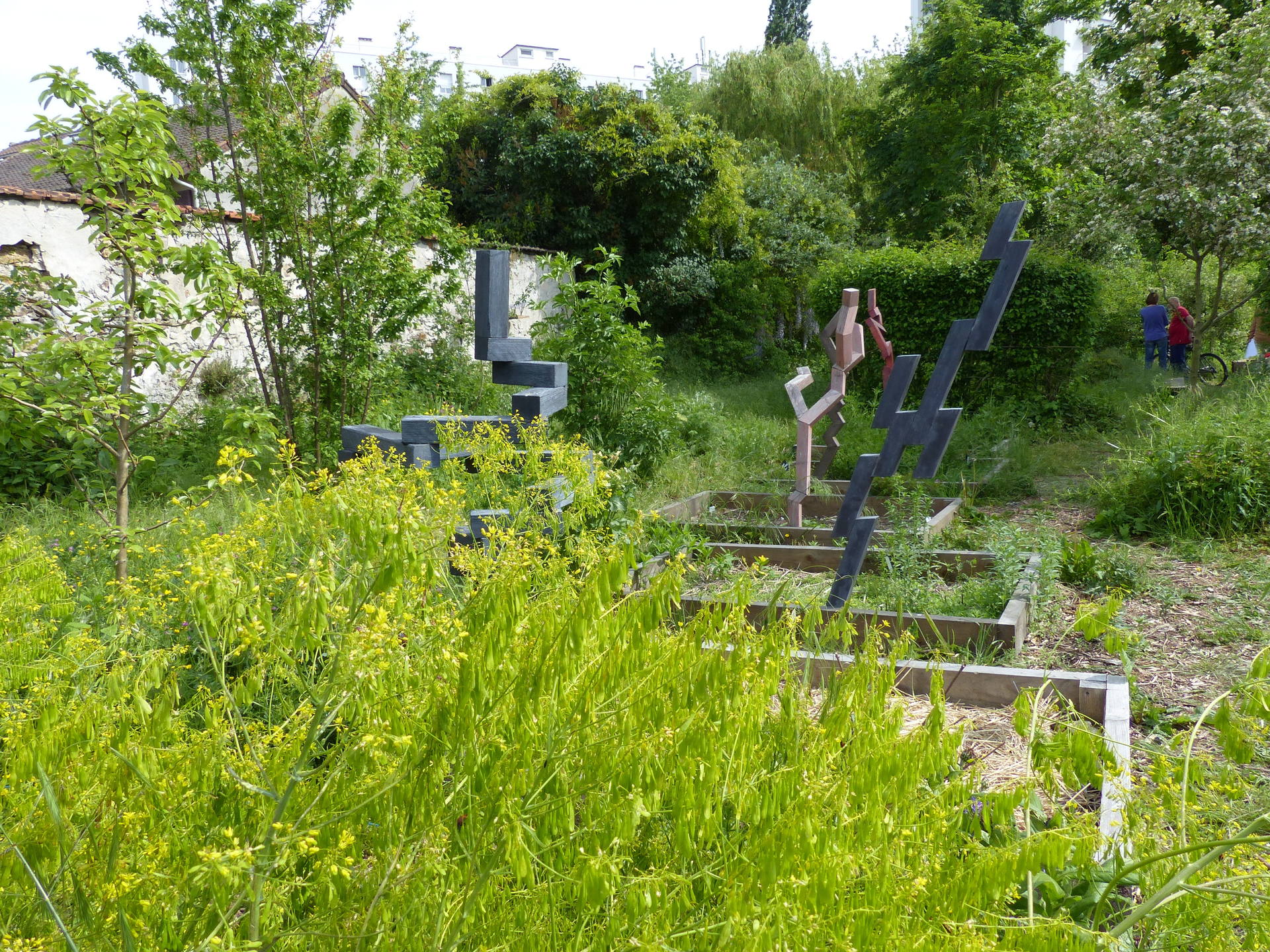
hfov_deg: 67.3
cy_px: 476
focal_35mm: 26
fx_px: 954
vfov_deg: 53.1
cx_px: 635
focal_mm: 4.5
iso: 100
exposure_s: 1/400
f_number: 4
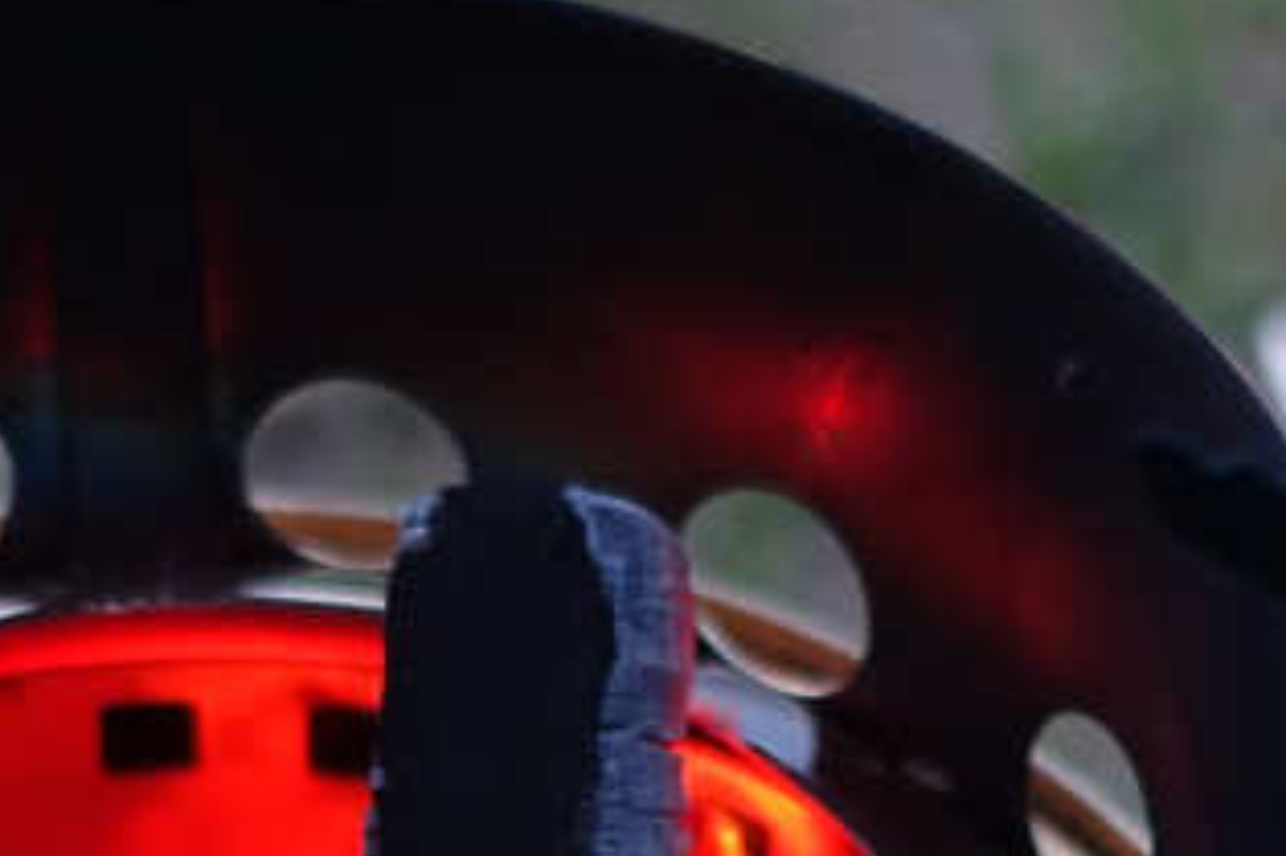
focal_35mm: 96
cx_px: 954
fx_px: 3427
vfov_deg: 13.4
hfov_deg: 21.1
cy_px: 1290
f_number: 1.8
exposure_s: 1/30
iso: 500
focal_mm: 8.8
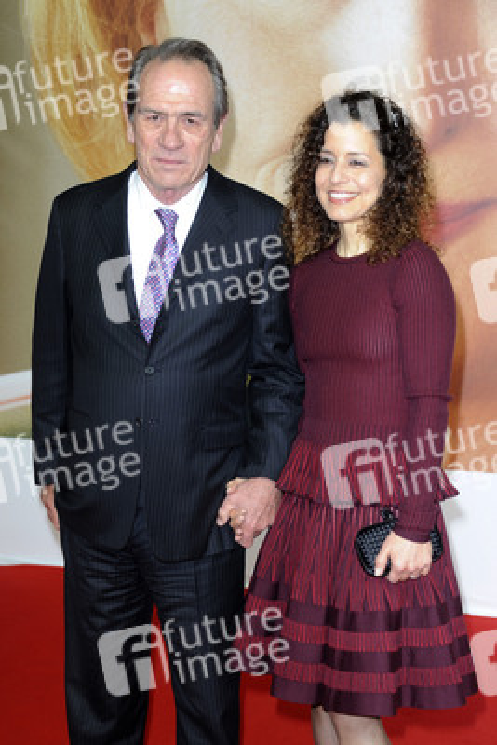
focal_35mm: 70
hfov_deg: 19.5
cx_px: 248
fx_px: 1448
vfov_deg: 28.8
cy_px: 372
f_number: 5.6
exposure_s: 1/125
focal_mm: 70
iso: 800
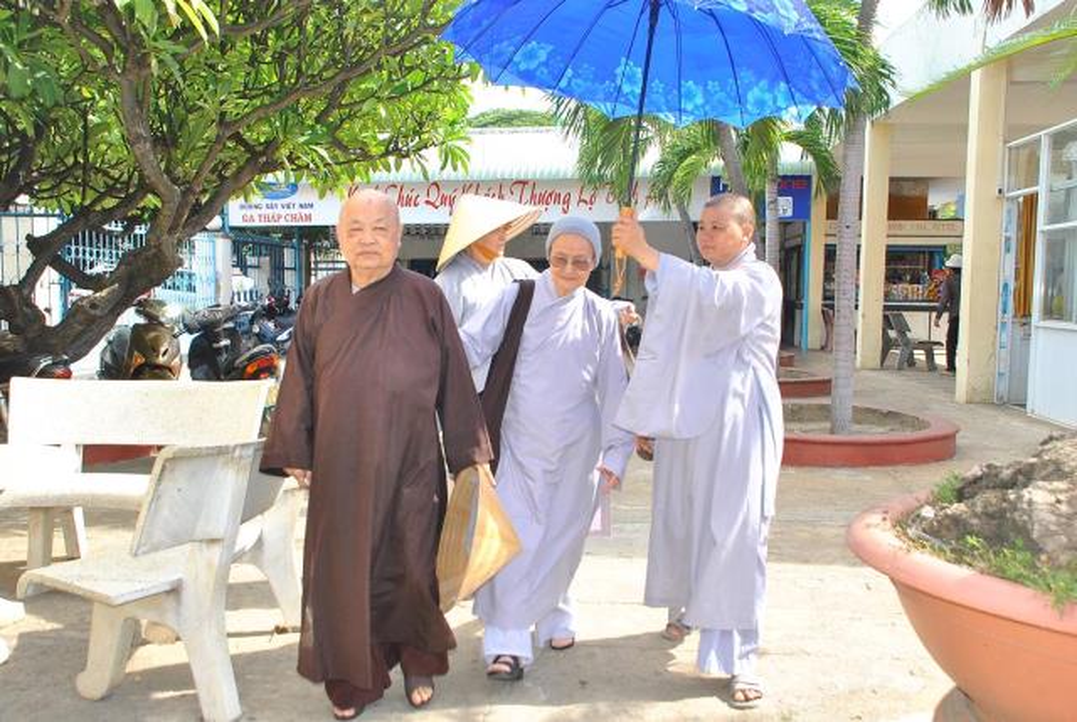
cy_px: 361
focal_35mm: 33
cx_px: 538
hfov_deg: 57.1
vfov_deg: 40.1
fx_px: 989
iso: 200
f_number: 5
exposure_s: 1/125
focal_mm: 22
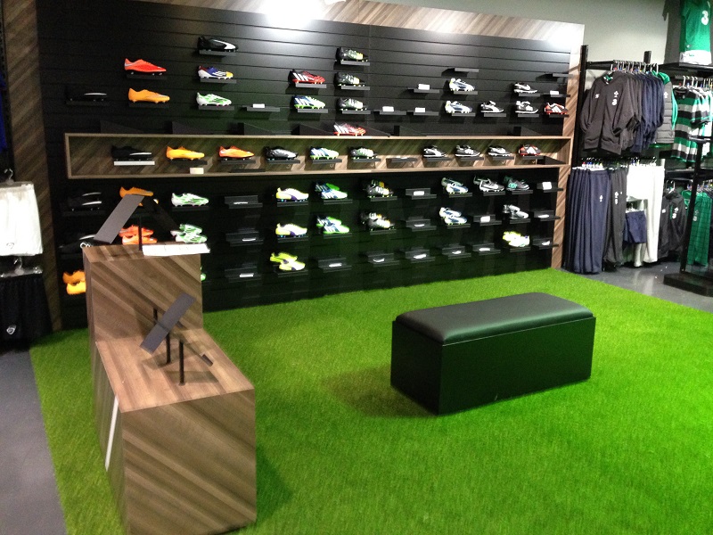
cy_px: 268
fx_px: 680
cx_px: 356
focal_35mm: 33
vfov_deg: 42.9
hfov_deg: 55.4
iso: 400
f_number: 2.4
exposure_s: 1/17
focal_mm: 4.12
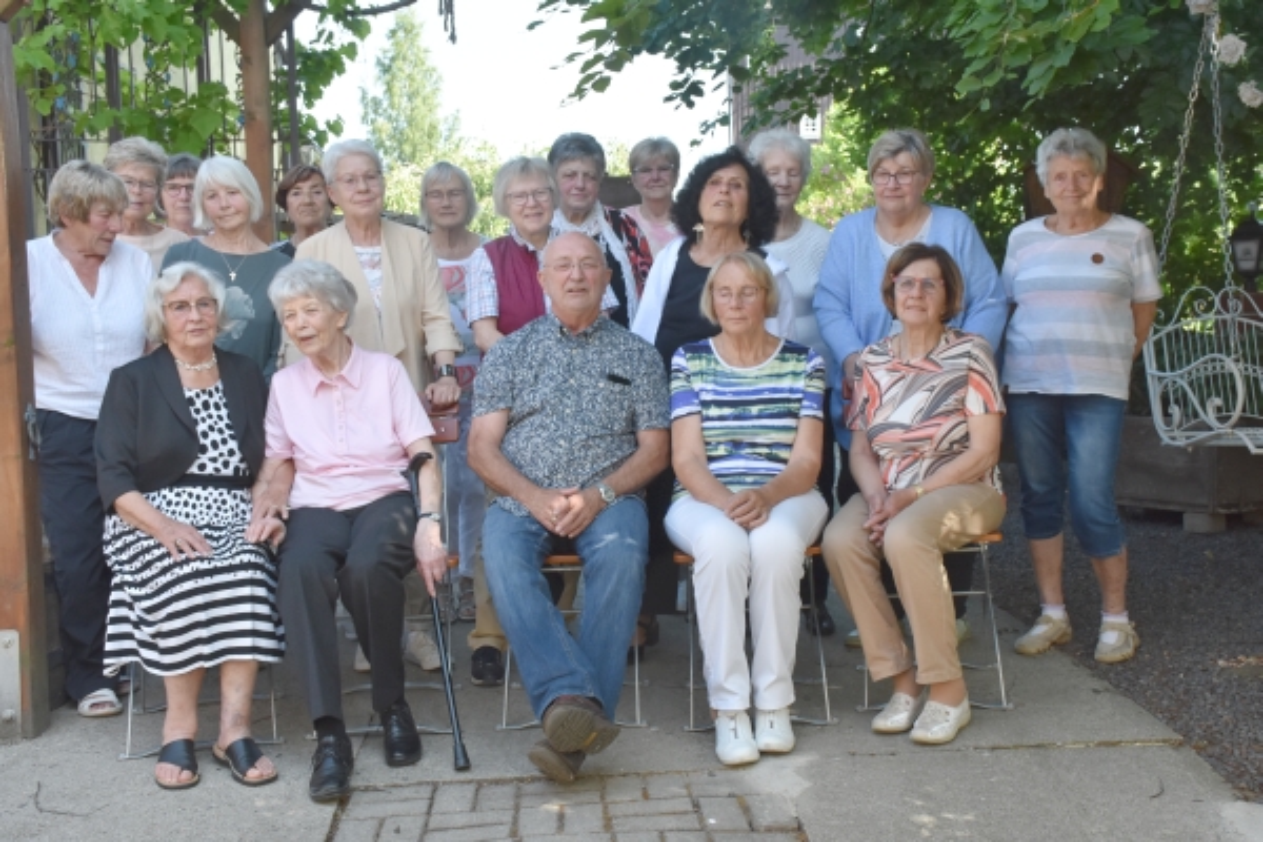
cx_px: 632
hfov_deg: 47.9
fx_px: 1421
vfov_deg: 33.0
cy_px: 421
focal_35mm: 40
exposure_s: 1/400
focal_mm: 27
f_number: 8
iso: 800
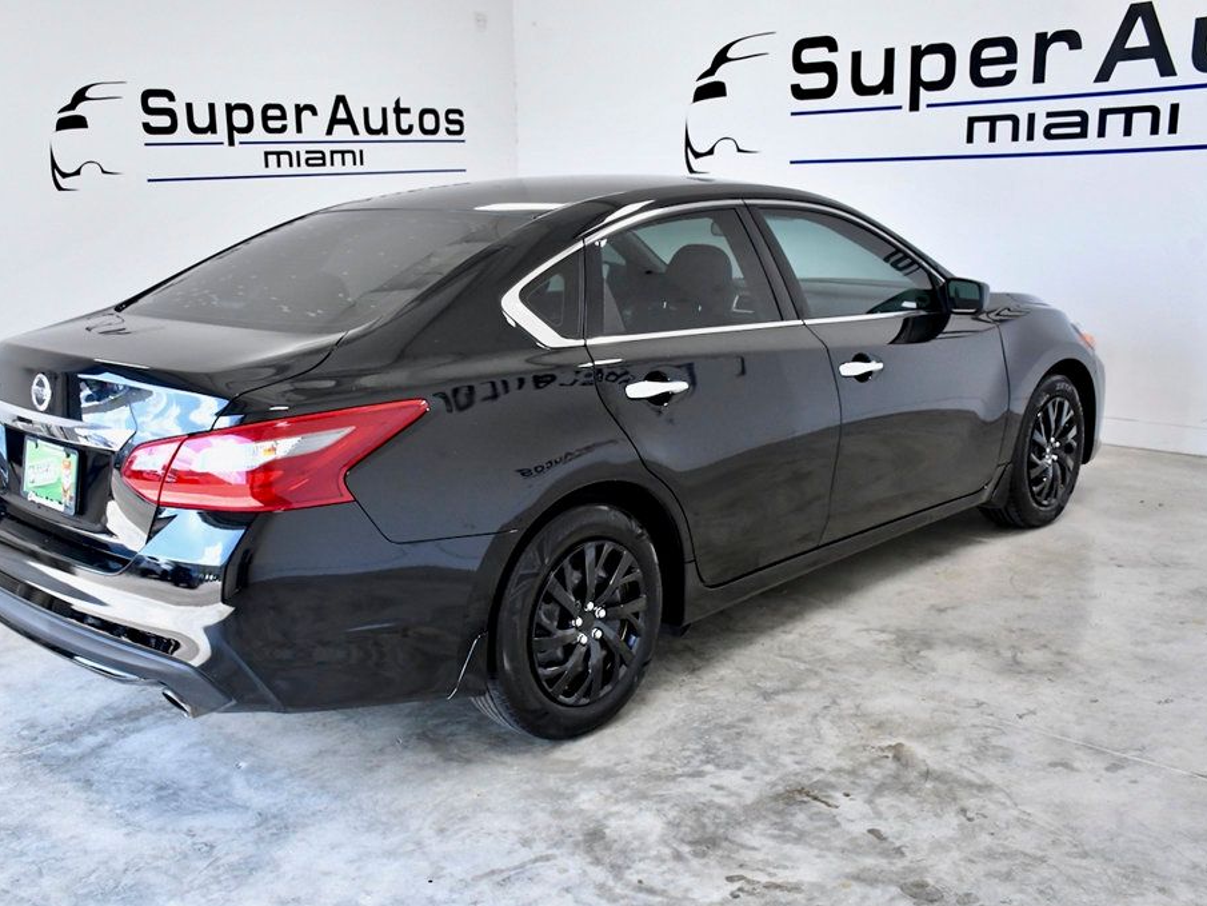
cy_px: 454
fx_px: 1290
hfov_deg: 50.0
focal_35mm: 37
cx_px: 531
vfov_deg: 38.7
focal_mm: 23
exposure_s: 1/320
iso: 2500
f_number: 9
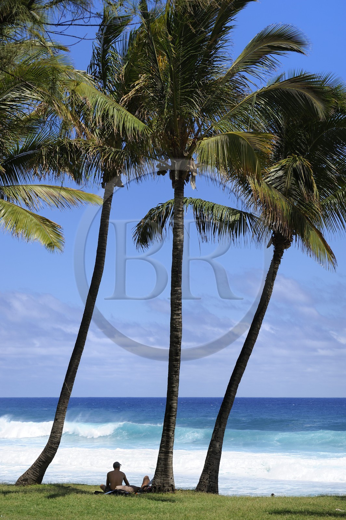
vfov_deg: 23.7
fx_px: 1242
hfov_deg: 15.9
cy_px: 260
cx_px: 173
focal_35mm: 86
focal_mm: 86
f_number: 10
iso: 200
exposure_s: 1/400
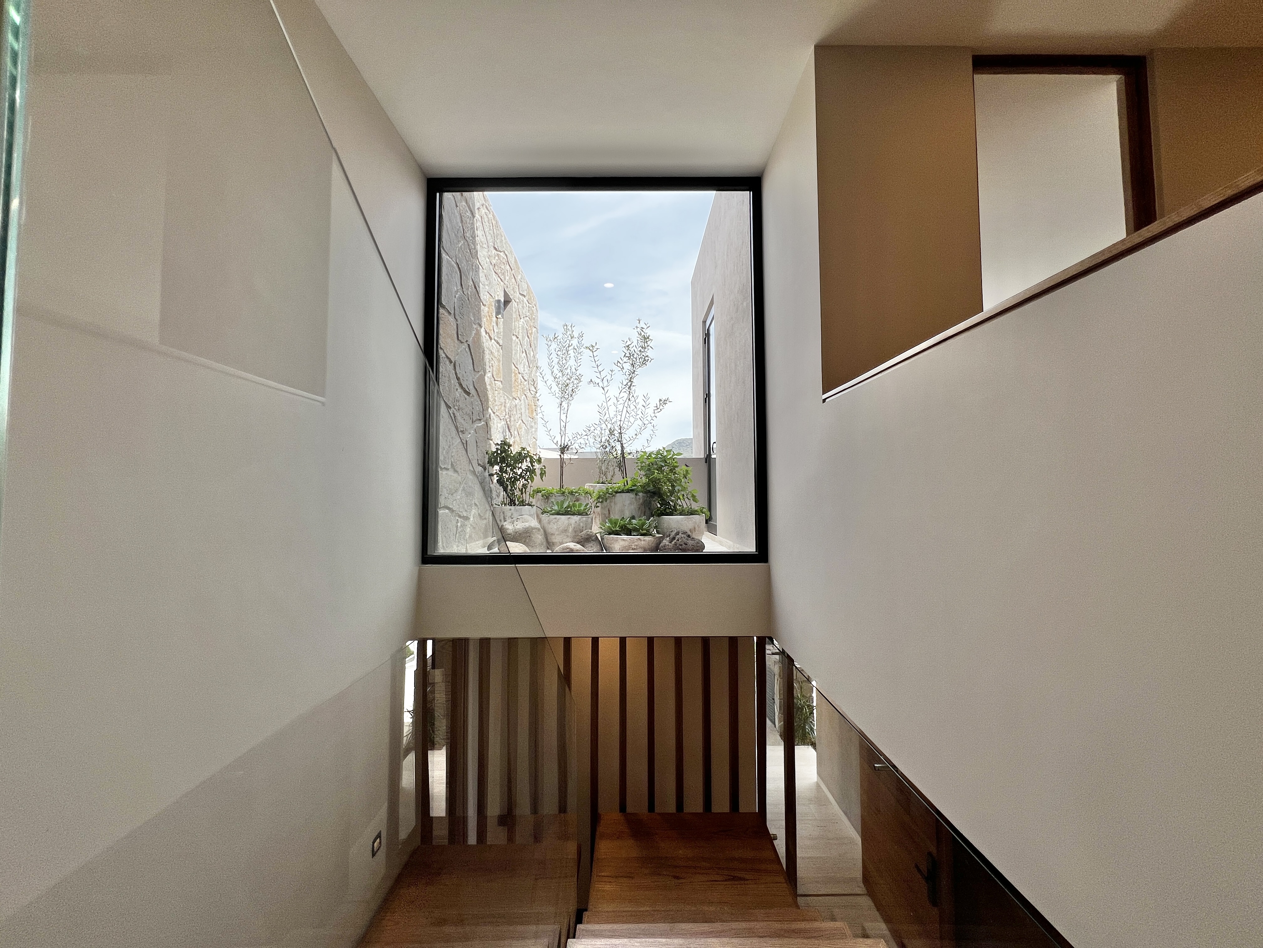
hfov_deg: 106.2
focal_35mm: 13
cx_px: 632
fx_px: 474
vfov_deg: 89.9
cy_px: 474
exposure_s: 1/595
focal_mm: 1.57
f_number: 1.8
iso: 32
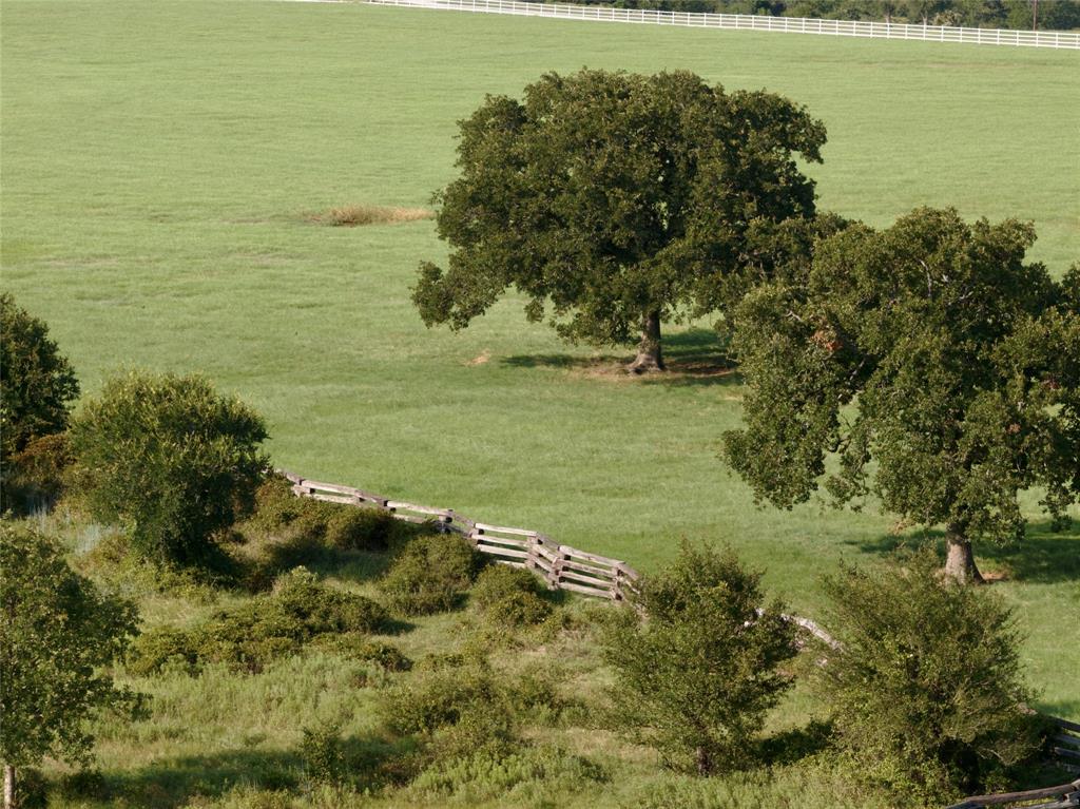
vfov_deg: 8.9
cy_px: 404
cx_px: 540
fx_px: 5177
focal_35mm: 166
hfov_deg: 11.9
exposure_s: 1/30
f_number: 3.4
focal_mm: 30.71
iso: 100
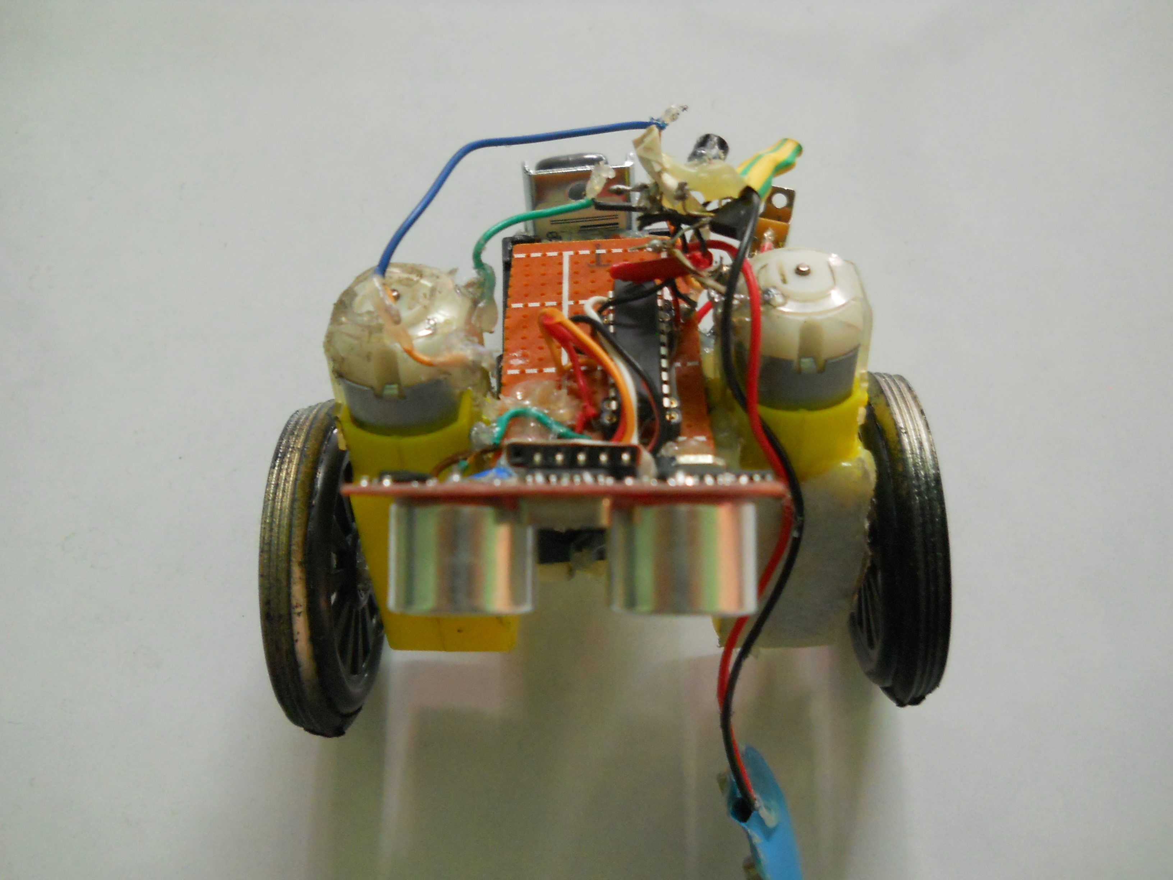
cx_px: 586
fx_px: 1389
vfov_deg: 35.1
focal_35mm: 41
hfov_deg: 45.8
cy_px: 440
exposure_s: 1/8
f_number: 3.1
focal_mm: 6.72
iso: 400
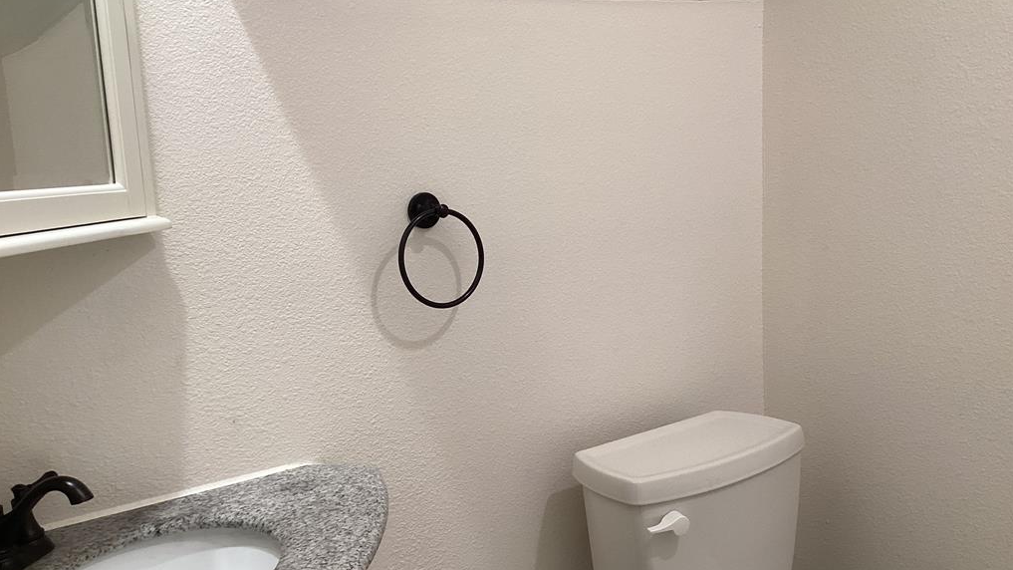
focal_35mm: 34
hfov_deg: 58.0
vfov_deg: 34.6
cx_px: 507
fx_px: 913
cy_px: 292
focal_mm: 3.3
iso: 80
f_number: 2.4
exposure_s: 1/60
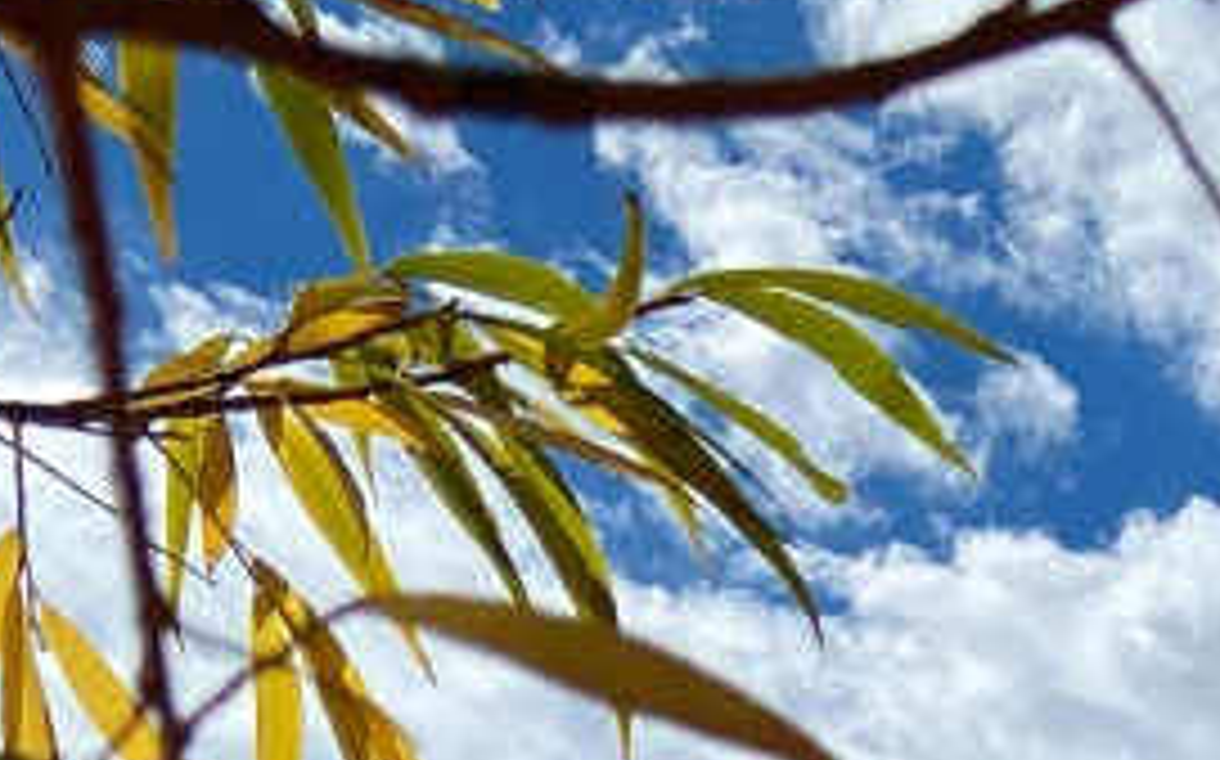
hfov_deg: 16.1
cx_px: 1661
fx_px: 4054
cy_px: 1884
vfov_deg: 9.4
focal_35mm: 122
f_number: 1.8
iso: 32
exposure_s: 1/5025
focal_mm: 4.25
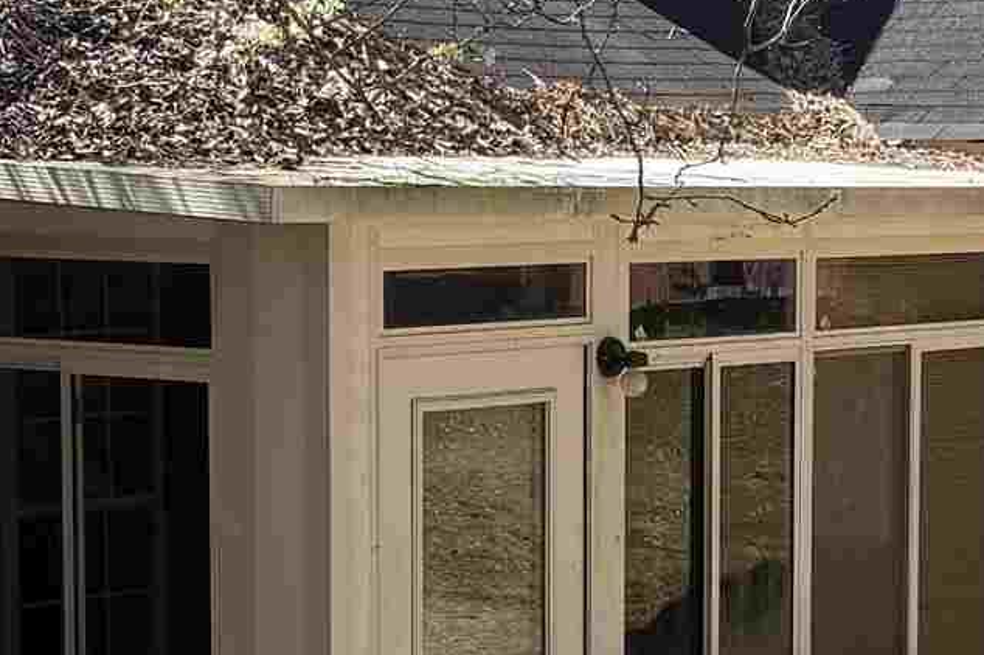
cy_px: 486
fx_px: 3305
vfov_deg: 11.3
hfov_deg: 16.9
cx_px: 681
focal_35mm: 121
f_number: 1.78
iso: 80
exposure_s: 1/1689
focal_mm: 6.76
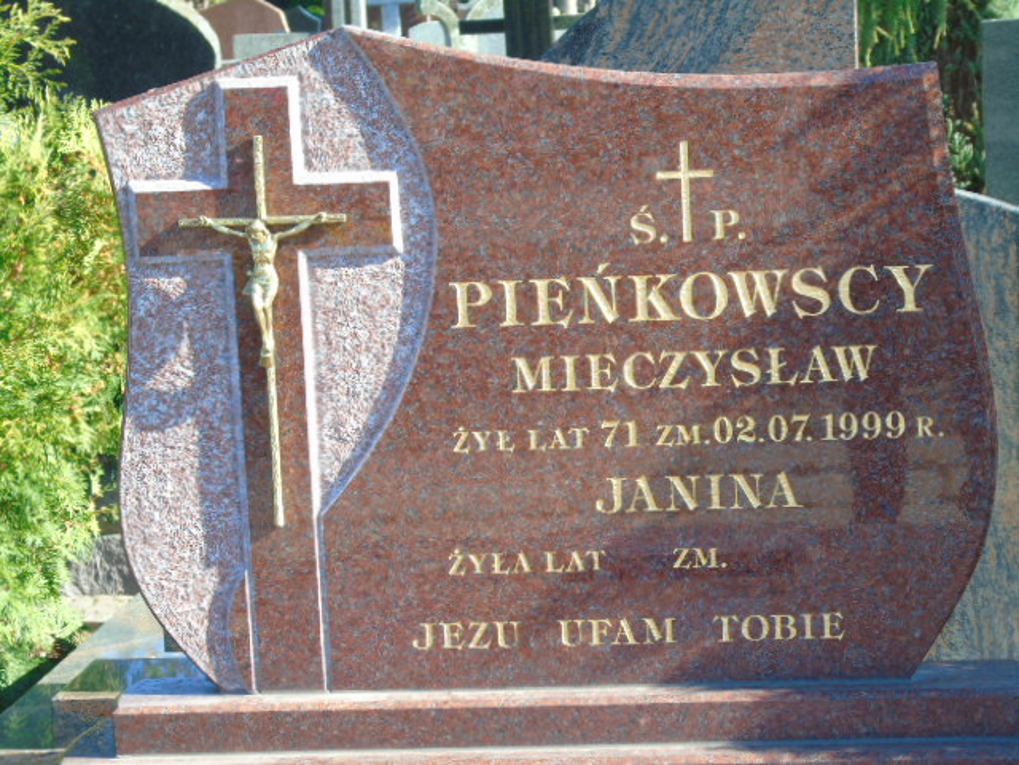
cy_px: 382
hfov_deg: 18.2
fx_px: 3179
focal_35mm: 108
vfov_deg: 13.7
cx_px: 510
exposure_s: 1/100
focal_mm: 19
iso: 80
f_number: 4.4
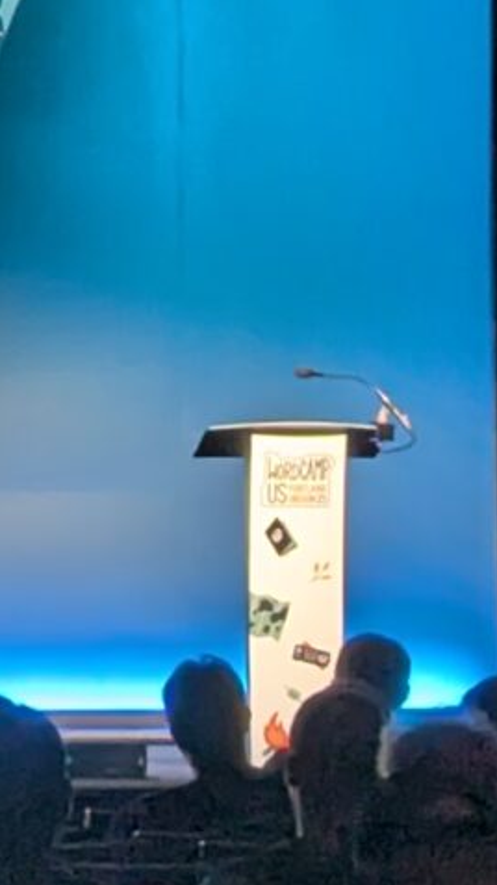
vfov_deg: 7.7
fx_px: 6589
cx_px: -864
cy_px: 226
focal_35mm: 281
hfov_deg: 4.2
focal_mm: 6.81
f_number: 1.85
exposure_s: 1/240
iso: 270
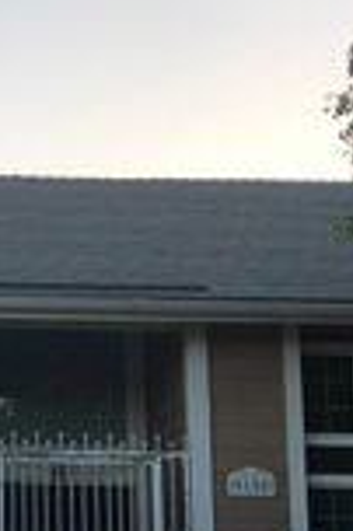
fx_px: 1415
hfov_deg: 13.6
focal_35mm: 96
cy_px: 341
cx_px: -140
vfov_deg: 21.2
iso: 20
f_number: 1.8
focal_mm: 3.99
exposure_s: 1/264
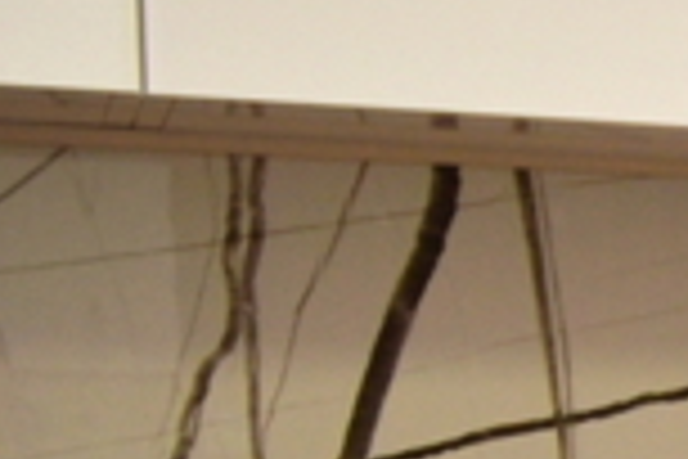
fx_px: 2579
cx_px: 2473
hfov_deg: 9.1
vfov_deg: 10.0
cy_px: 590
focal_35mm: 135
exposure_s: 1/30
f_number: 4.8
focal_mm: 11.5
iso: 100
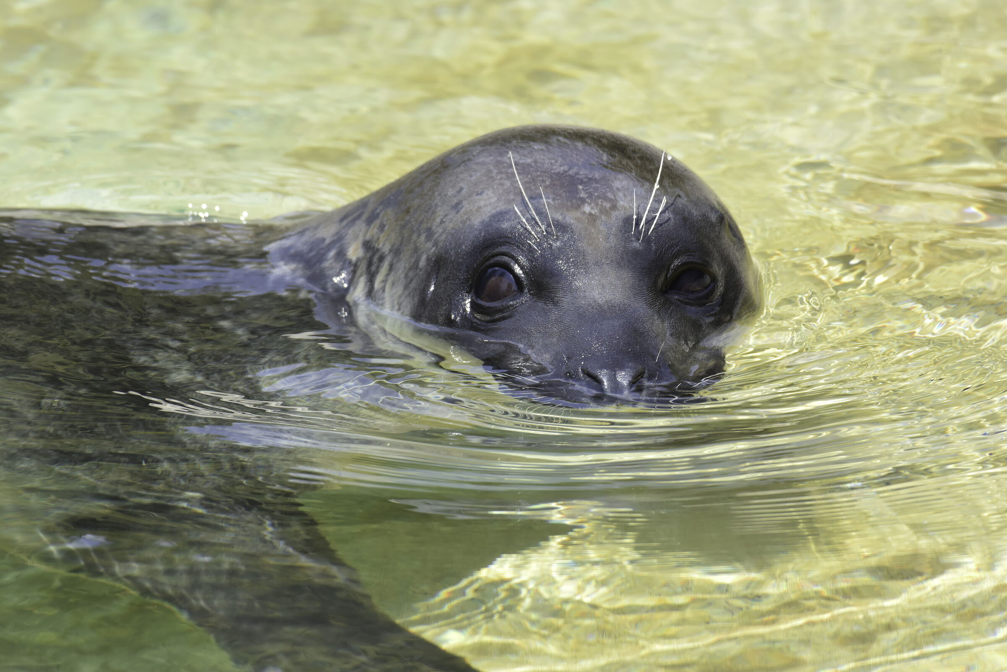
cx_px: 504
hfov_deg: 3.3
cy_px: 336
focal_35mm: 618
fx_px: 17292
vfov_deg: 2.2
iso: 250
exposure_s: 1/500
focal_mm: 228.9
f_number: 5.6
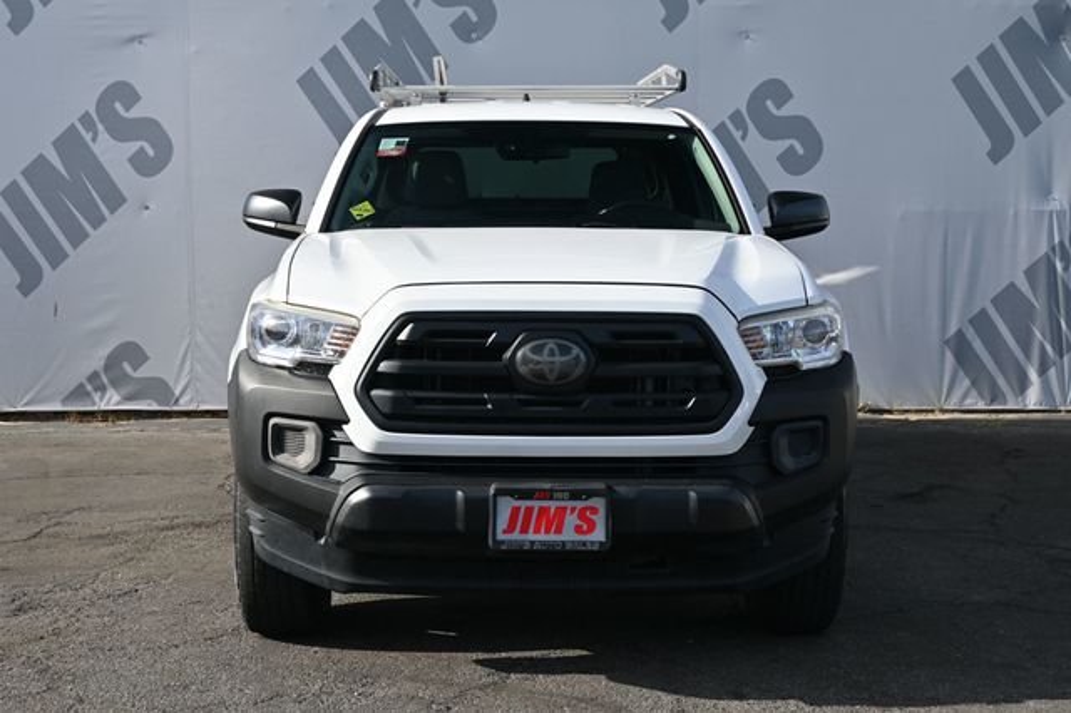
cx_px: 536
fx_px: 1561
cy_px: 356
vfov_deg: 25.7
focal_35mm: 52
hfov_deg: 37.9
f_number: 6.3
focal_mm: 35
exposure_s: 1/320
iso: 100
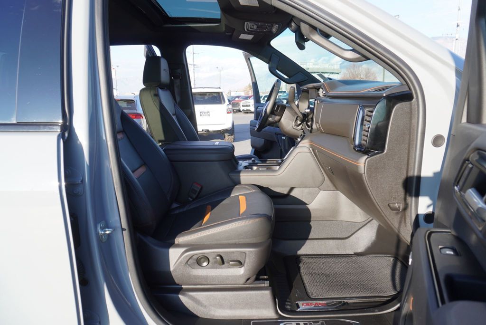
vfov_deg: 53.2
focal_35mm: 24
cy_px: 162
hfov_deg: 73.7
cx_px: 243
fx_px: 324
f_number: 5.6
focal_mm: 16
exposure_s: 1/125
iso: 100
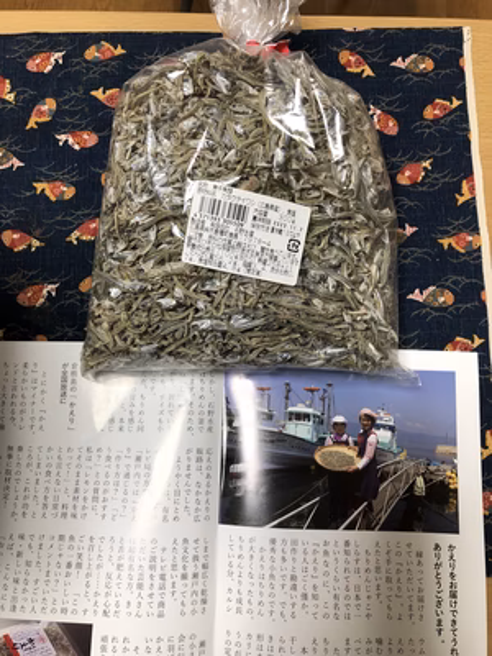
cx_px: 246
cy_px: 328
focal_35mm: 28
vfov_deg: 63.4
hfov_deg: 49.7
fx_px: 531
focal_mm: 3.99
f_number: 1.8
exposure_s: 1/33
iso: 40
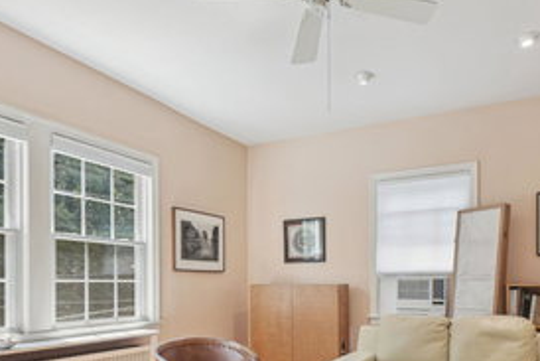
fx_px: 420
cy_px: 290
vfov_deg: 44.2
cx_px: 302
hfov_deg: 65.2
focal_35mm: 28
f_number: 8
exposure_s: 1/30
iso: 200
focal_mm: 16
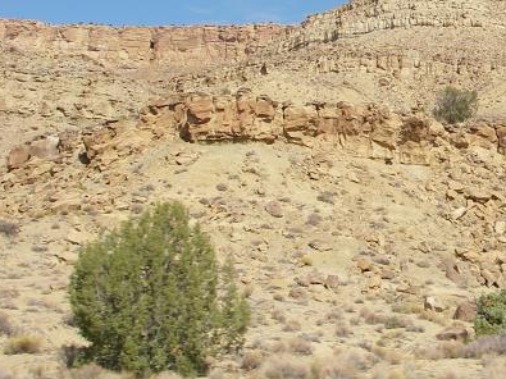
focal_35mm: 77
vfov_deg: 18.9
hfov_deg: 24.3
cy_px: 55
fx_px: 1125
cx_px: 497
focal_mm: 6.3
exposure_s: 1/250
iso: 64
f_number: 6.6
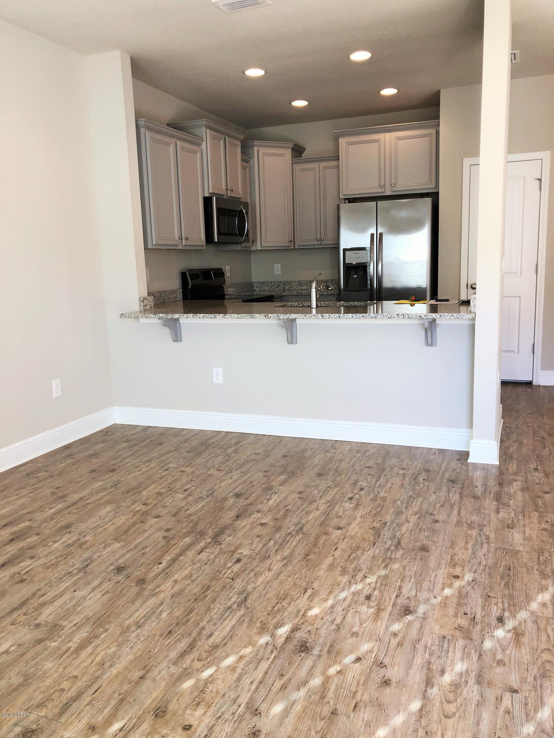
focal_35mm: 28
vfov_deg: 63.4
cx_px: 277
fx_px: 597
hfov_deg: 49.7
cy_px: 369
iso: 64
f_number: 1.8
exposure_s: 1/120
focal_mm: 4
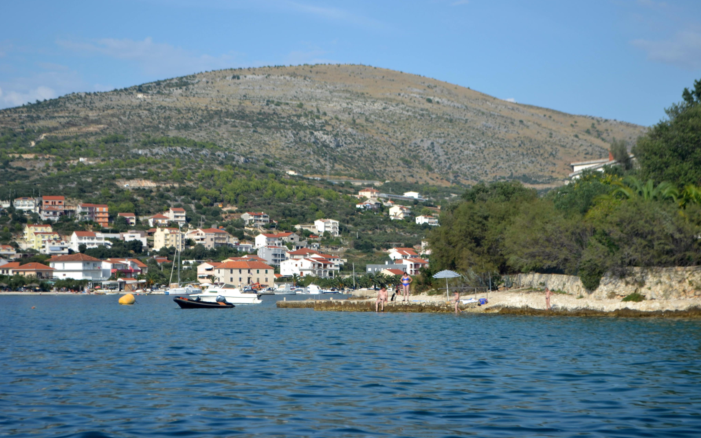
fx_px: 1615
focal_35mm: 85
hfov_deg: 24.5
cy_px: 214
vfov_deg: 15.5
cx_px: 350
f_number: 6.3
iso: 100
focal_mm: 55
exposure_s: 1/160
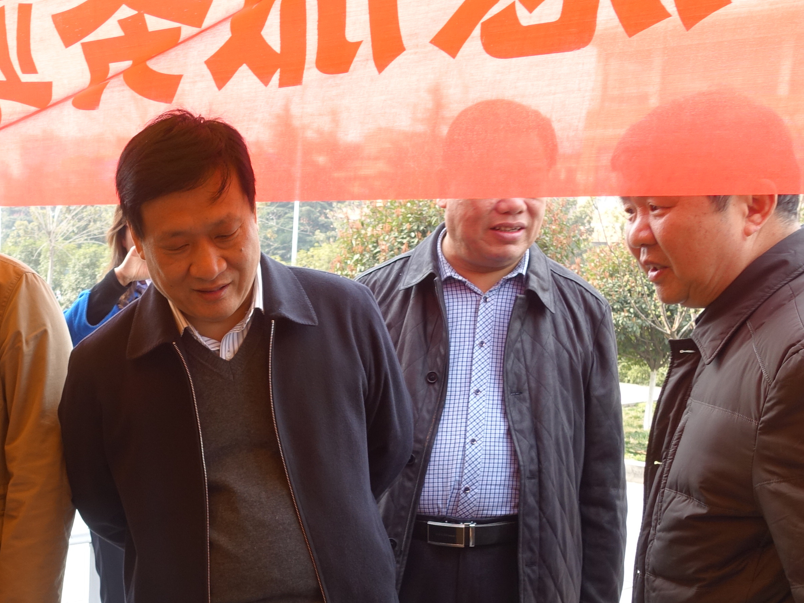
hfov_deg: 35.0
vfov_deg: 26.9
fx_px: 1231
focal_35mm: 53
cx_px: 160
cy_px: 495
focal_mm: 8.8
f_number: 4
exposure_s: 1/100
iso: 125
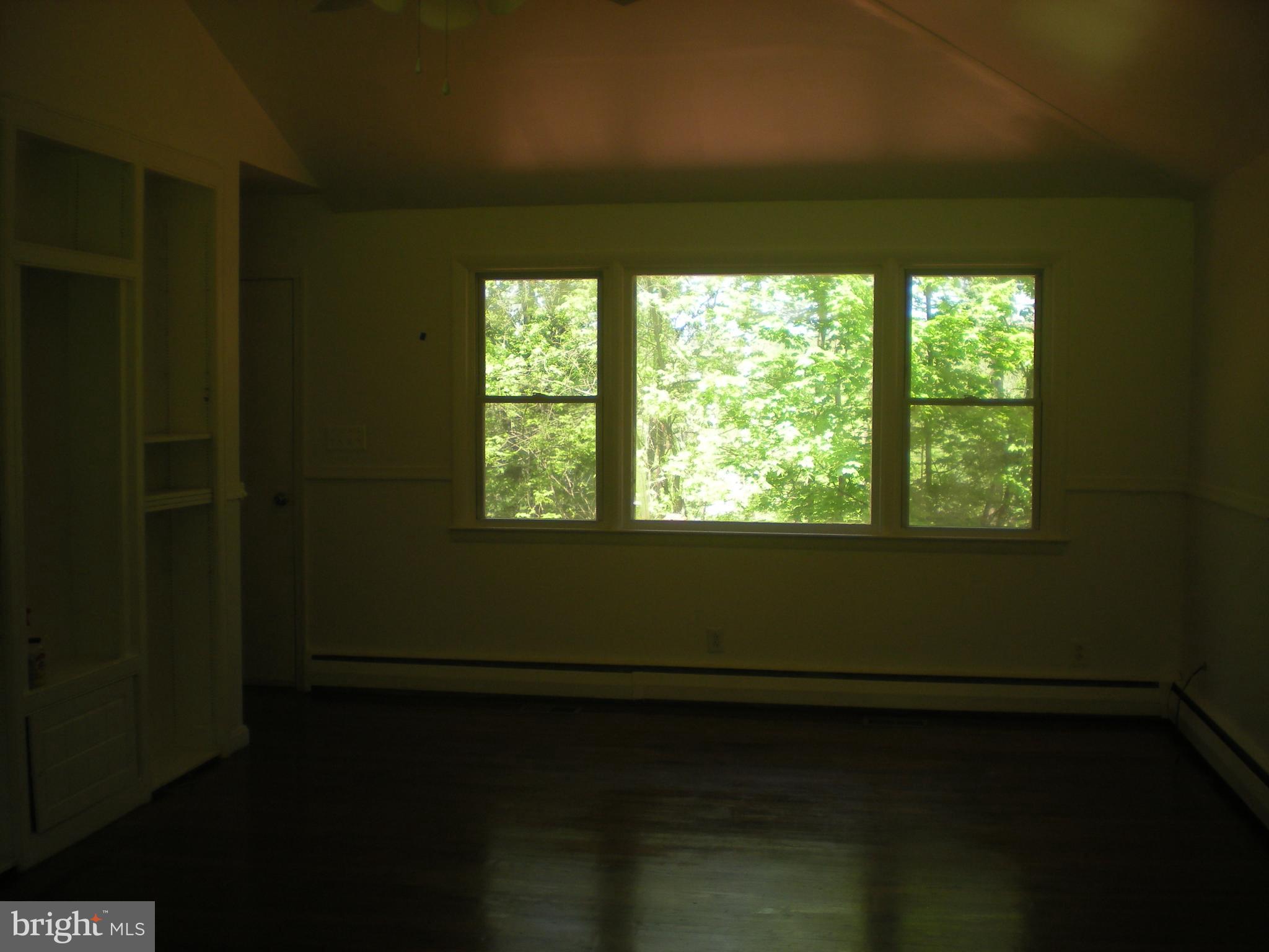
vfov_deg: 37.7
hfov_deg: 49.0
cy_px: 476
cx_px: 634
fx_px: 1393
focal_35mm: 38
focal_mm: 6.3
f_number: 3.1
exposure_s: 1/89.3
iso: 64
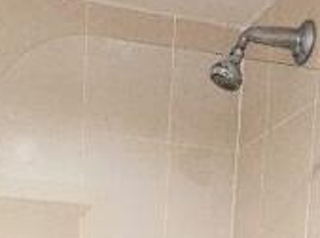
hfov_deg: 24.6
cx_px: 108
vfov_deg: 14.1
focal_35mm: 79
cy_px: 536
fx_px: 729
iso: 320
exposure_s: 1/50
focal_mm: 2.2
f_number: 2.2
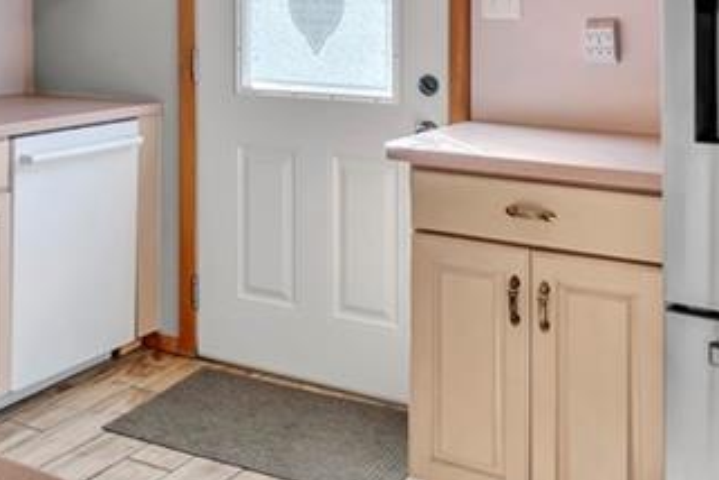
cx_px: 202
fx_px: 1019
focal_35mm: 51
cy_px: 7
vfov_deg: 25.3
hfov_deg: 38.1
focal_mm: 16
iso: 320
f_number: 5
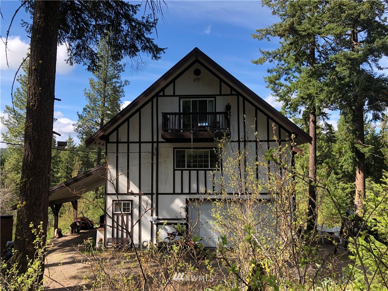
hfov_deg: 63.4
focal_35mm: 28
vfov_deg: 49.7
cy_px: 146
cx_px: 194
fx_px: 314
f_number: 1.8
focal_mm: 3.99
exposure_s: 1/639
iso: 20
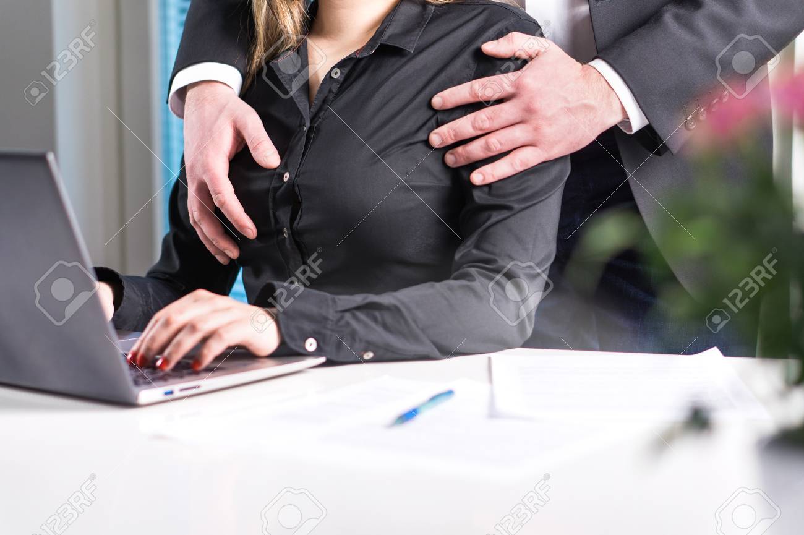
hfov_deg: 27.0
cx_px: 402
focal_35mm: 75
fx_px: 1674
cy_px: 268
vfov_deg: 18.2
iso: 125
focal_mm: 50
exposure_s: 1/40
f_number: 2
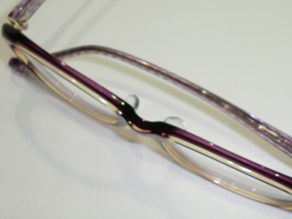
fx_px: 422
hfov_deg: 38.1
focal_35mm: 50
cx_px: 172
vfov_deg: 28.6
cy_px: 51
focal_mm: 5.8
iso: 50
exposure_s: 1/60
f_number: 3.5
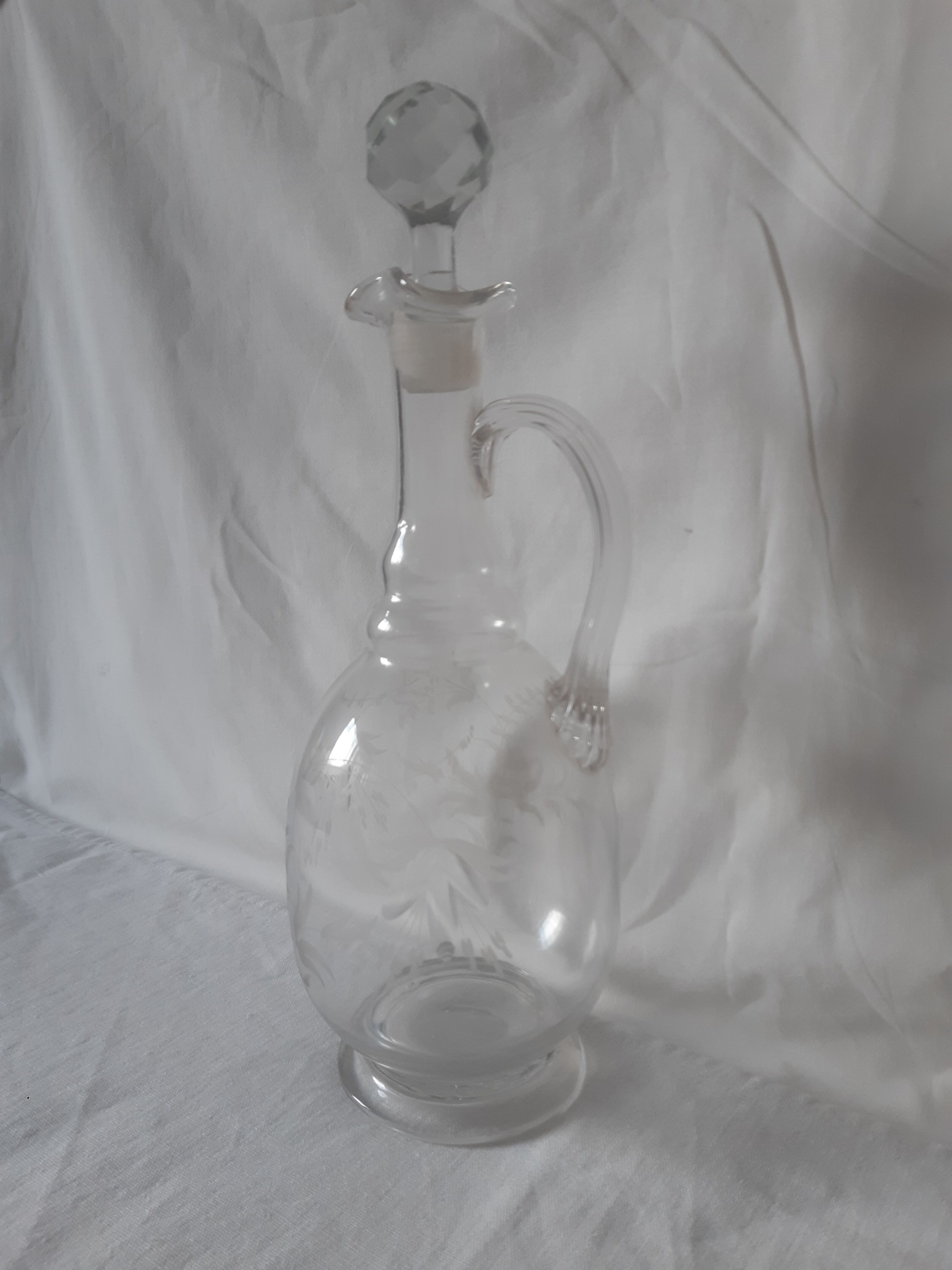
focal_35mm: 26
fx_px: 953
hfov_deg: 53.1
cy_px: 635
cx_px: 476
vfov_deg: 67.3
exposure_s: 1/50
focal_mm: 3.92
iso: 50
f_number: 1.7
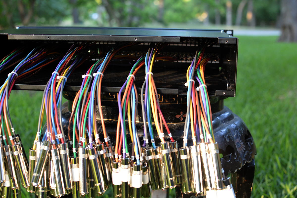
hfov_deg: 37.9
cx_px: 148
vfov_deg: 25.7
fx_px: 433
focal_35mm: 52
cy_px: 99
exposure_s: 1/60
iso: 640
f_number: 4
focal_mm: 35
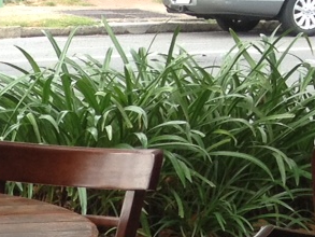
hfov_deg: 9.4
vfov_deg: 7.2
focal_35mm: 195
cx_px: -356
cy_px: 534
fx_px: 1775
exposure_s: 1/140
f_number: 2.4
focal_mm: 4.28
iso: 50
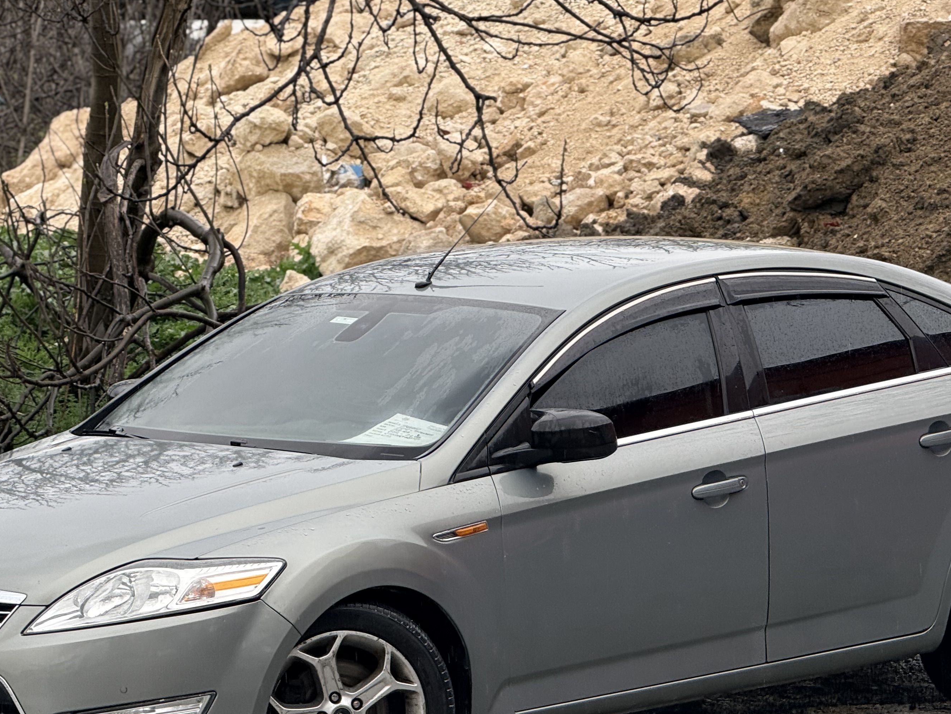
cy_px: 343
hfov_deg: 10.9
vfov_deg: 8.2
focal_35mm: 181
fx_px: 4973
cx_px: 475
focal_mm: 15.66
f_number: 2.8
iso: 64
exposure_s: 1/279
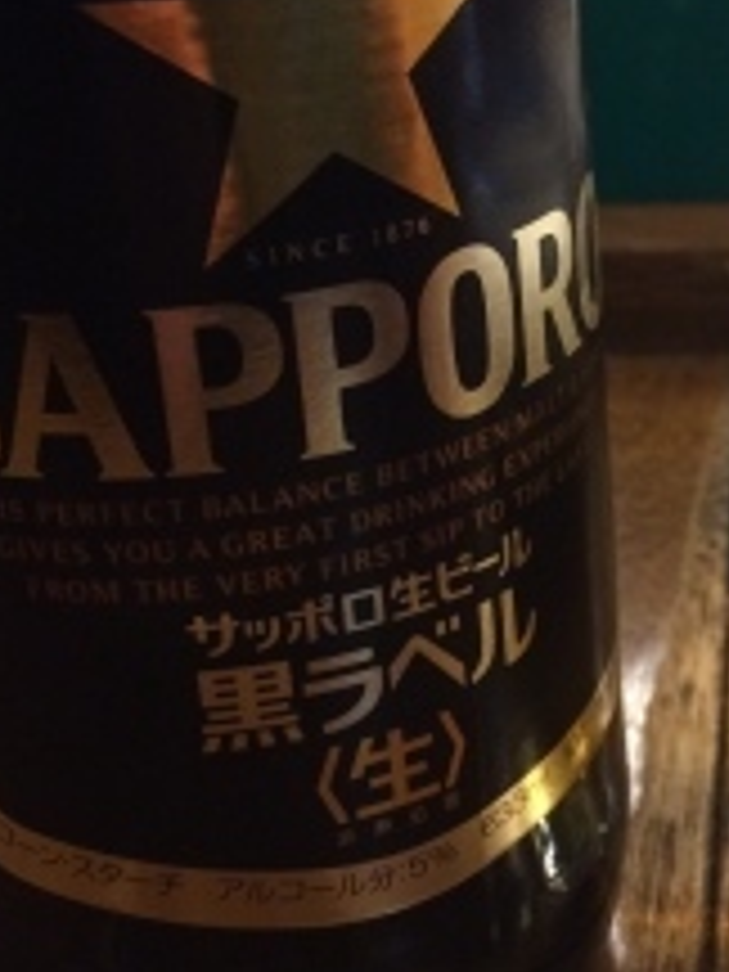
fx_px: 1881
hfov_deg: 21.6
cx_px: 614
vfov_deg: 28.8
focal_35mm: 67
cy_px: 346
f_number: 2.2
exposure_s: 1/20
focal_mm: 4.15
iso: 250
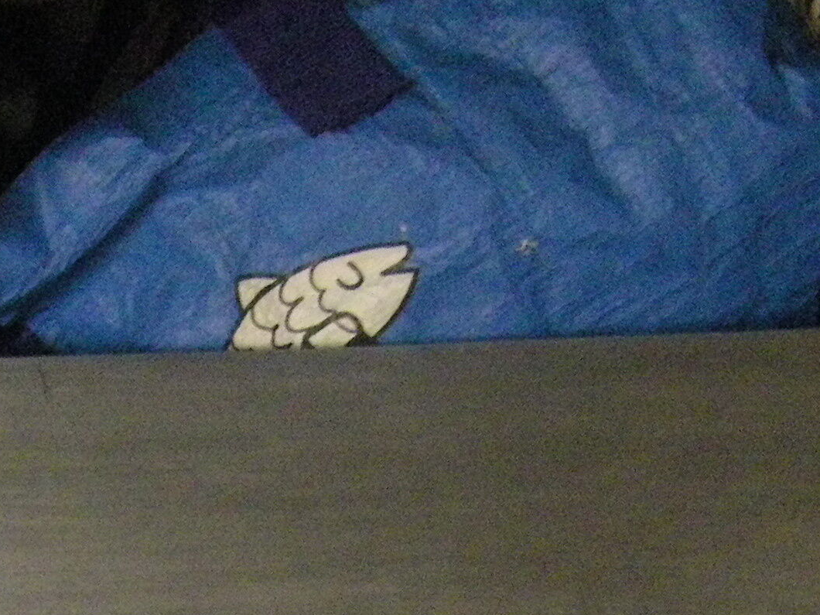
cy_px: 772
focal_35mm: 117
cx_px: 175
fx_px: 2772
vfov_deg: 12.3
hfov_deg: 16.7
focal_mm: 6.3
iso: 800
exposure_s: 1/40
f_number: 3.5
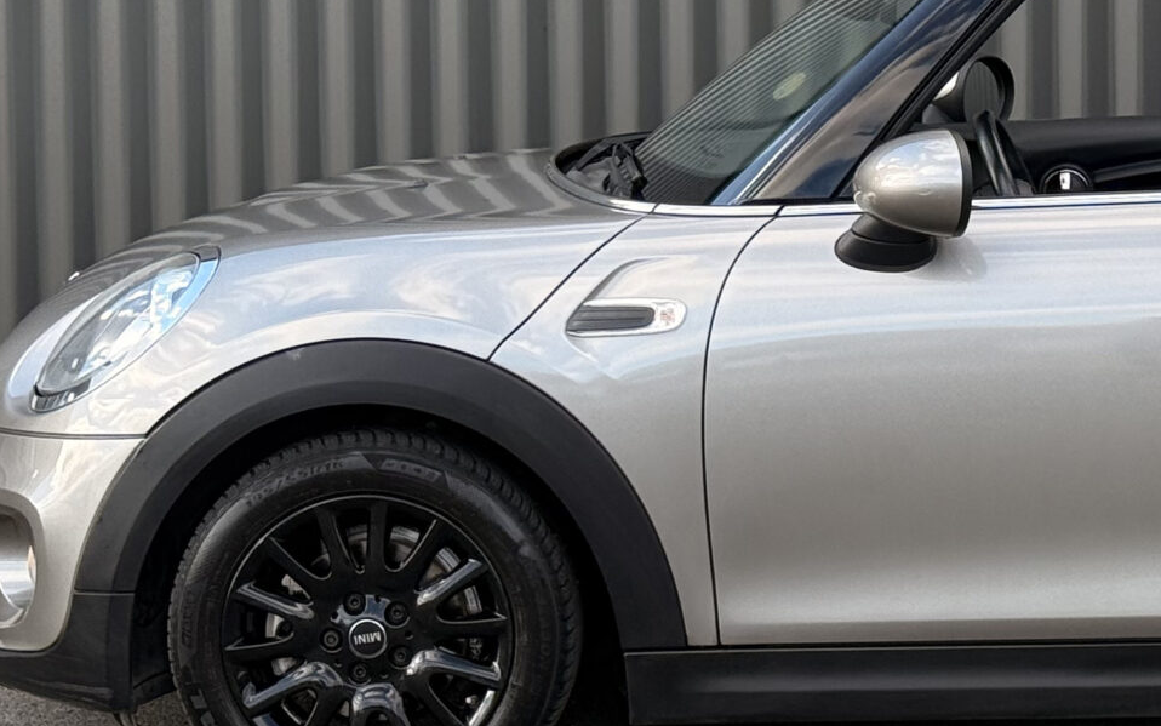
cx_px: 1093
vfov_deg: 9.6
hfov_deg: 15.2
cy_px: 167
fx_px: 4304
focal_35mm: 136
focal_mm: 6.76
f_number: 1.78
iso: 100
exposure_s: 1/975
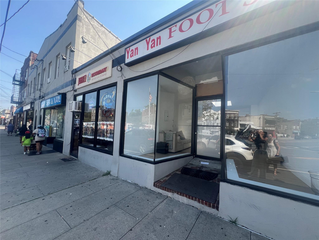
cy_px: 120
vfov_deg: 89.9
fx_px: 120
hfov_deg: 106.2
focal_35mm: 13
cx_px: 160
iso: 32
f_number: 1.8
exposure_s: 1/352
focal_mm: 1.57
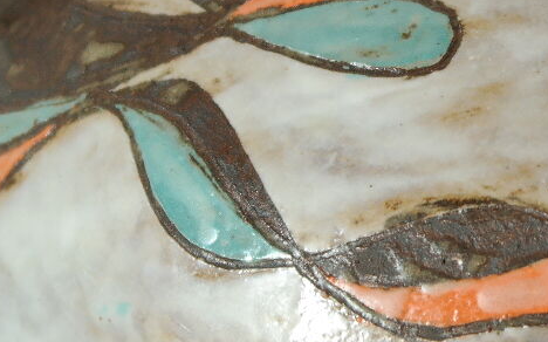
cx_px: 665
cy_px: -33
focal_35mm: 290
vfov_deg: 4.5
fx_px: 4329
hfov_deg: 7.2
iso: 400
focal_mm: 50
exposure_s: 1/30
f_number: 6.3
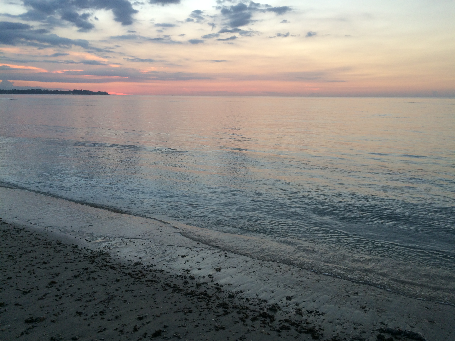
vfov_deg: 48.2
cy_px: 170
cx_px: 228
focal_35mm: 29
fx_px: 381
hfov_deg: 61.7
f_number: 2.2
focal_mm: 4.15
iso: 50
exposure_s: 1/100
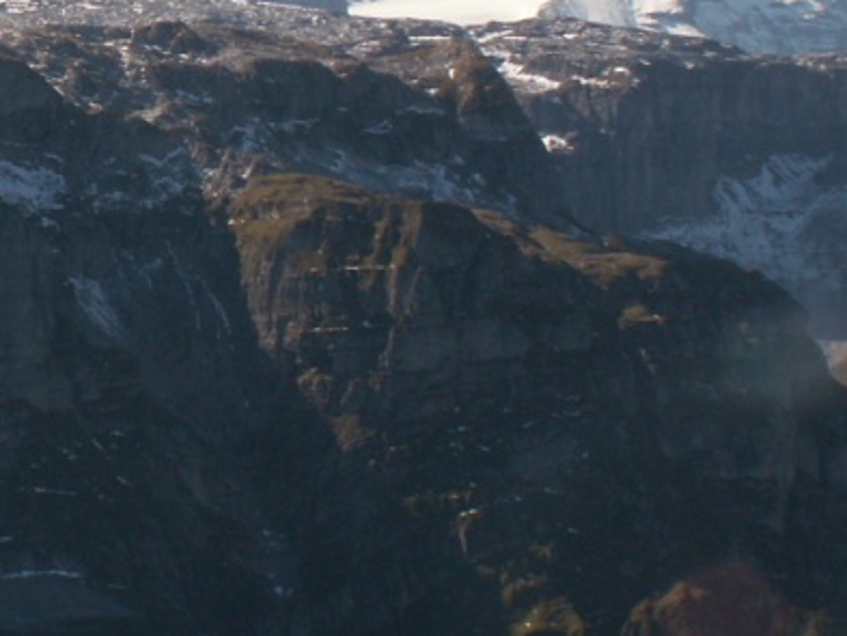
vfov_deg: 9.7
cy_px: -75
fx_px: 3696
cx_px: -99
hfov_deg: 12.8
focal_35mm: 151
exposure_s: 1/200
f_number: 8
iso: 50
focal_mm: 9.65
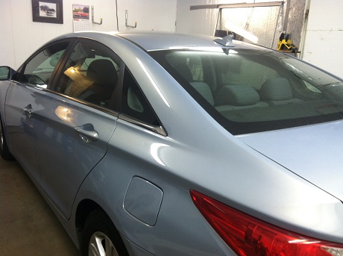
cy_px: 128
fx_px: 346
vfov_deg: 40.6
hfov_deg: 52.7
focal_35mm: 35
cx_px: 172
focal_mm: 3.85
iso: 100
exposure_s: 1/15
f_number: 2.8
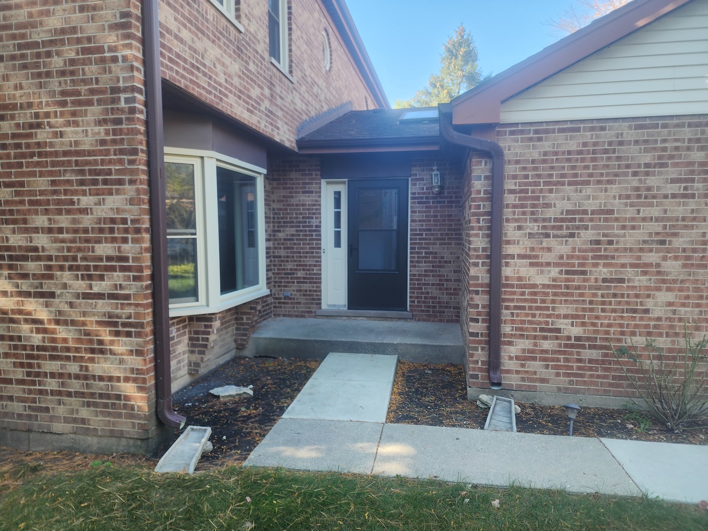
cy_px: 266
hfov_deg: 73.9
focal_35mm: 23
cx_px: 354
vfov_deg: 58.9
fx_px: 470
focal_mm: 6.4
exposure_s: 1/180
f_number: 1.8
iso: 50
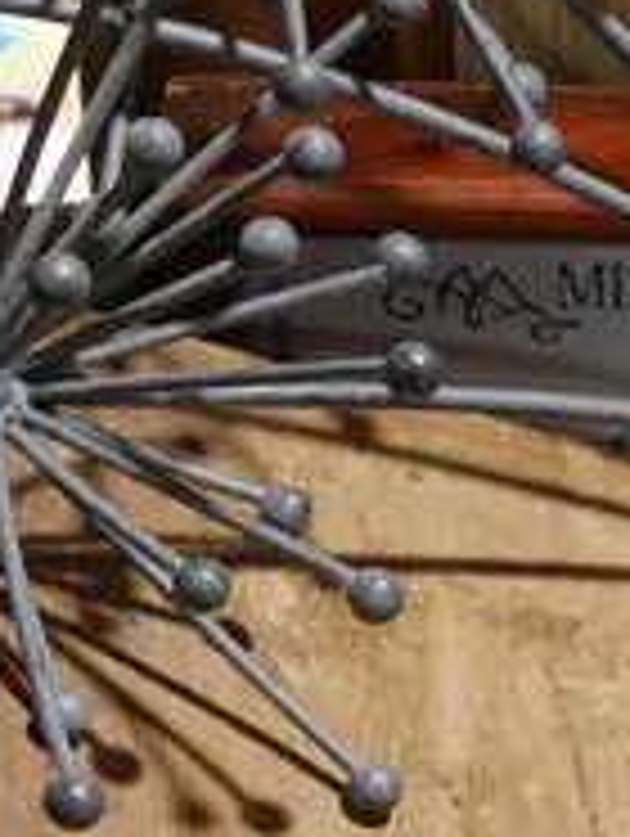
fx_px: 4261
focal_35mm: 176
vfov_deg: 10.9
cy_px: 1197
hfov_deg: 8.2
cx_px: 1001
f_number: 4
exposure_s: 1/60
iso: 400
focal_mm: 16
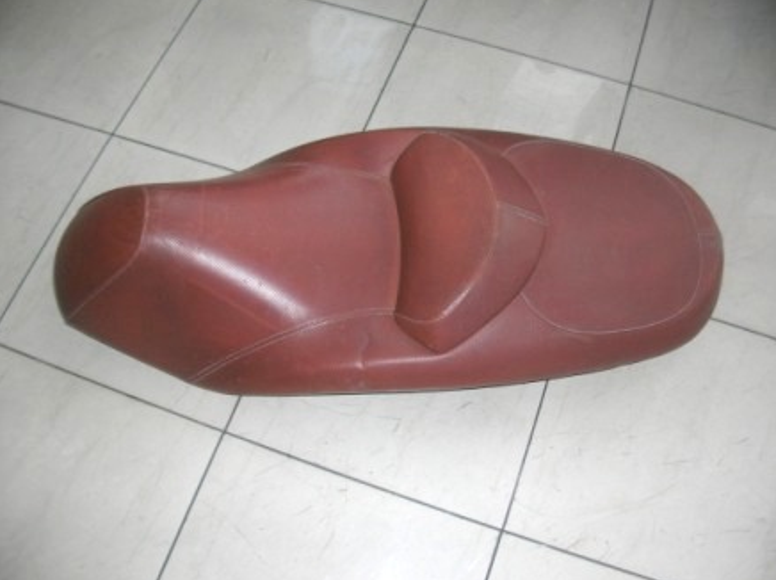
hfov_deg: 51.4
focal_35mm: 36
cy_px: 289
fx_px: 806
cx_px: 397
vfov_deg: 39.6
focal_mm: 5.8
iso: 50
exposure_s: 1/60.1
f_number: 2.8
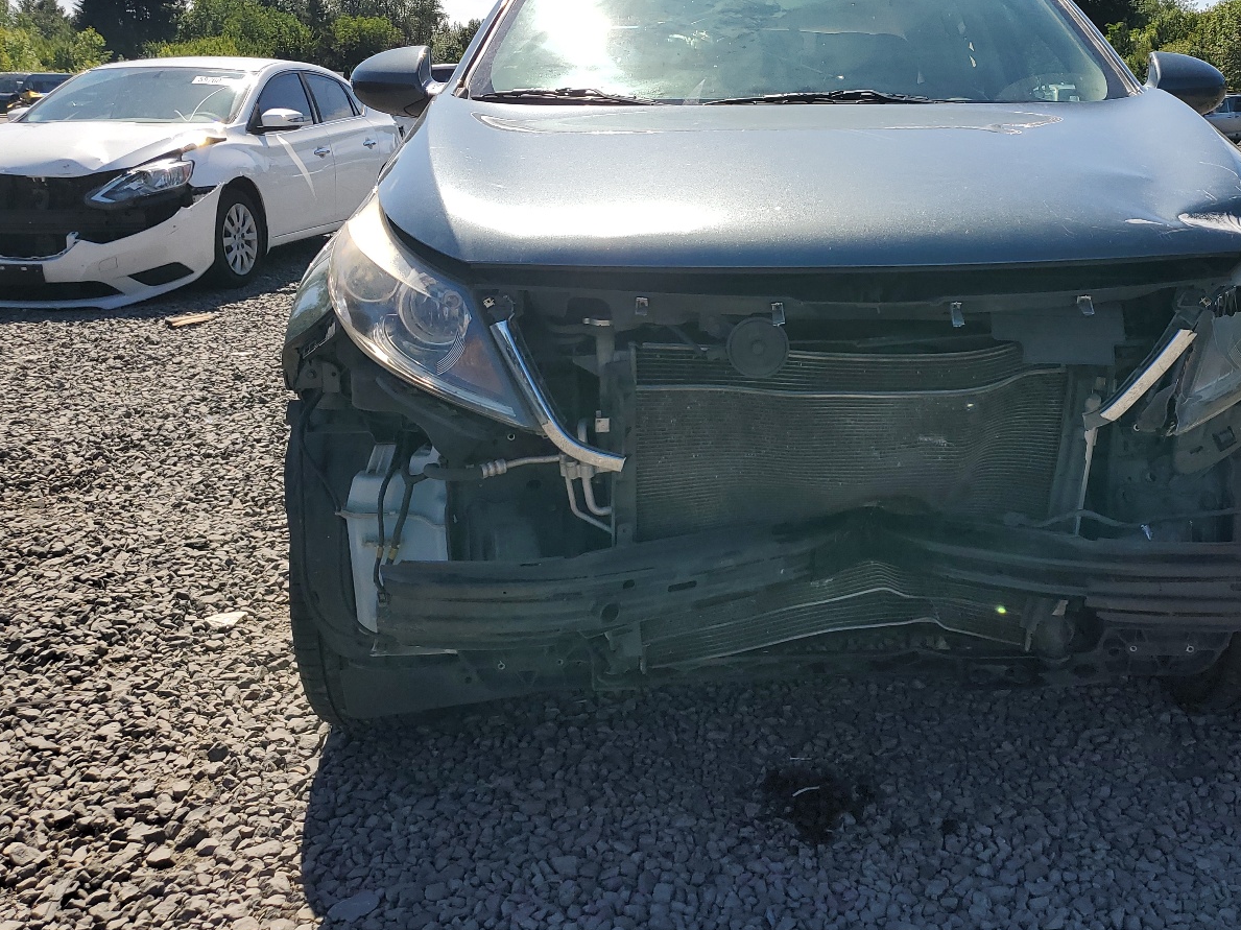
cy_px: 332
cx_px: 793
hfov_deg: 52.0
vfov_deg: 40.3
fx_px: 1254
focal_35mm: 35
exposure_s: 1/3333
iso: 50
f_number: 1.5
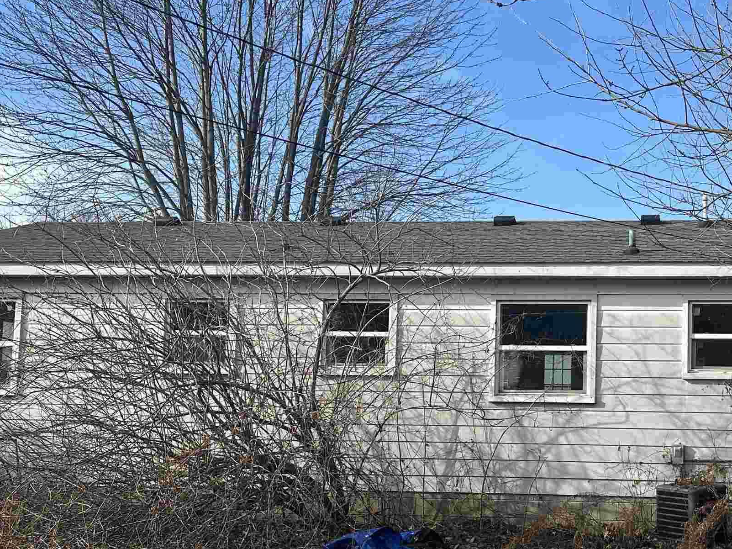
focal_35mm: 46
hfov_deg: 39.3
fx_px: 973
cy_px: 354
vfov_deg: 31.3
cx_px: 604
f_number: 1.78
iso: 80
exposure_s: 1/2525
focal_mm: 6.86
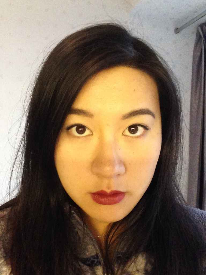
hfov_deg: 40.7
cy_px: 138
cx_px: 103
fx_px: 278
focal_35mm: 35
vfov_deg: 52.6
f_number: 2.4
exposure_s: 1/30
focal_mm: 2.18
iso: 250
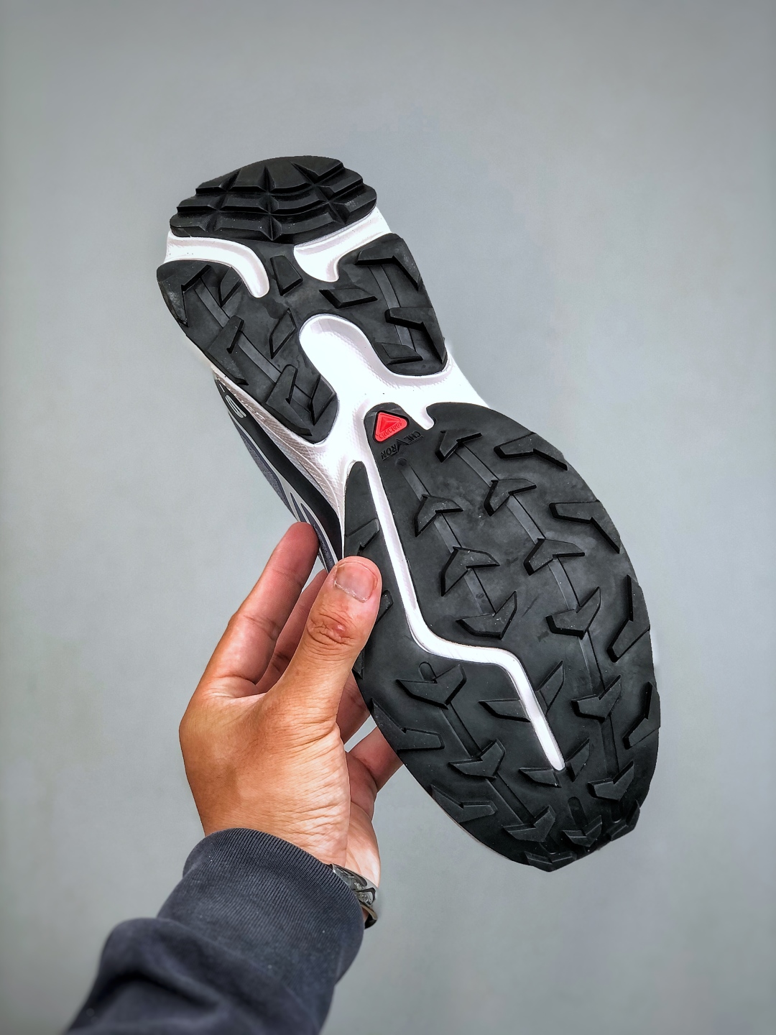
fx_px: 1704
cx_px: 388
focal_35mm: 57
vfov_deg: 33.8
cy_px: 518
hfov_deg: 25.7
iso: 25
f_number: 2.8
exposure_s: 1/50
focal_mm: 6.6
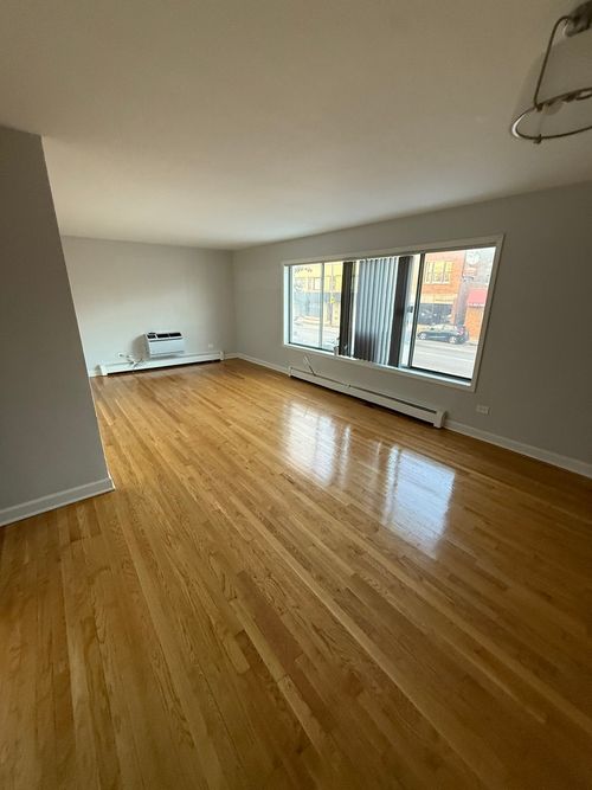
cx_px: 296
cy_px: 395
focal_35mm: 14
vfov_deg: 102.1
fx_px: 319
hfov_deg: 85.7
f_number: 2.2
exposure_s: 1/87
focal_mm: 2.22
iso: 400
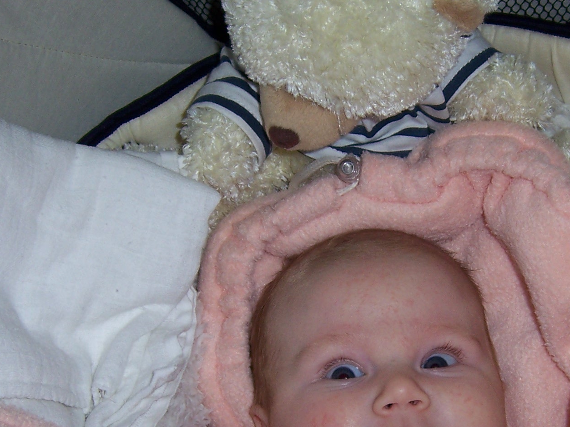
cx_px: 391
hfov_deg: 26.1
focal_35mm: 74
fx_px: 1219
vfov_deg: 19.8
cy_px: 316
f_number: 2.8
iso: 80
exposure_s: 1/60
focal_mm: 6.2
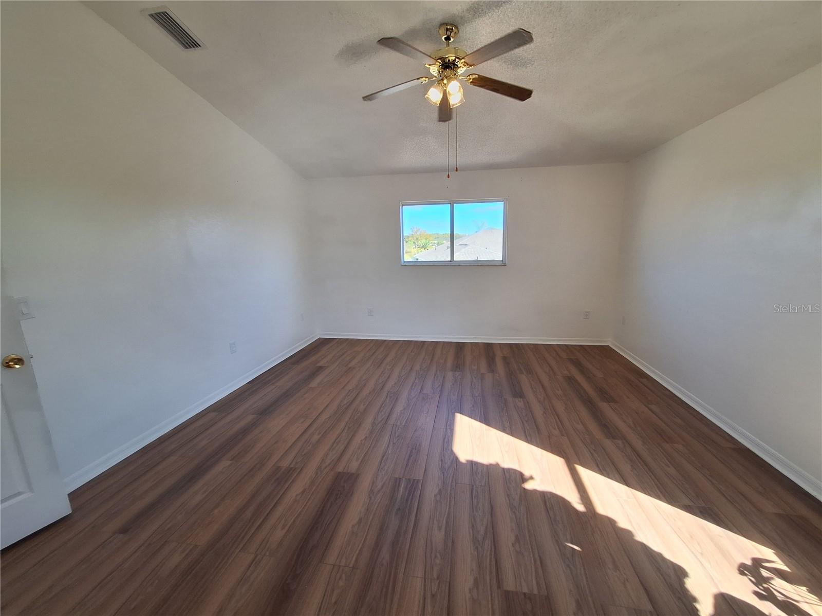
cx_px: 411
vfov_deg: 89.9
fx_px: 309
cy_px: 308
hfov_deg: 106.2
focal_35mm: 13
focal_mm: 1.74
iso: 40
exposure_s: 1/176
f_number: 2.2
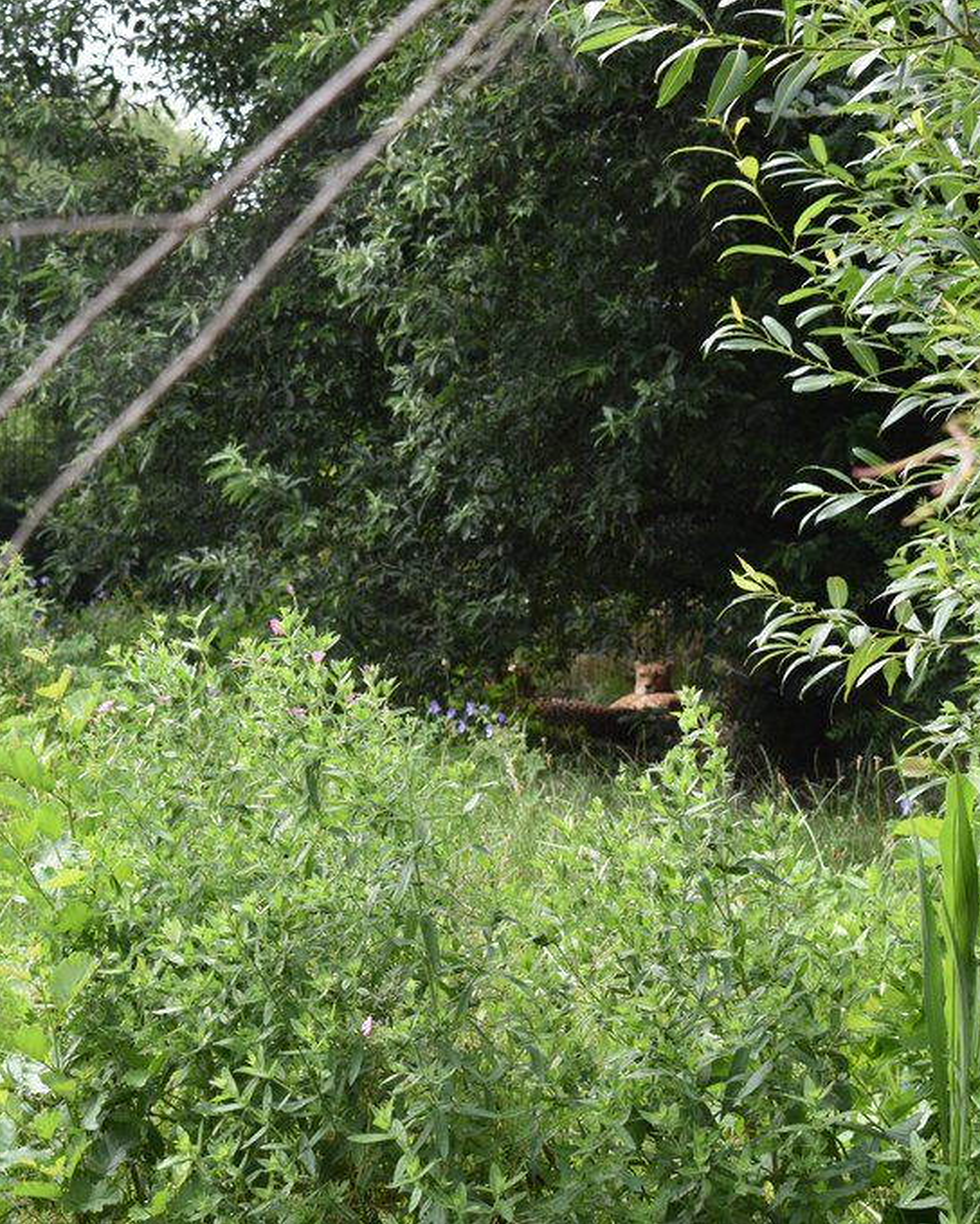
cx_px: 488
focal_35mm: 117
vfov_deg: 16.5
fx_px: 4227
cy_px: 614
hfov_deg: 13.2
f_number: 8
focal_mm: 55
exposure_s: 1/250
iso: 400
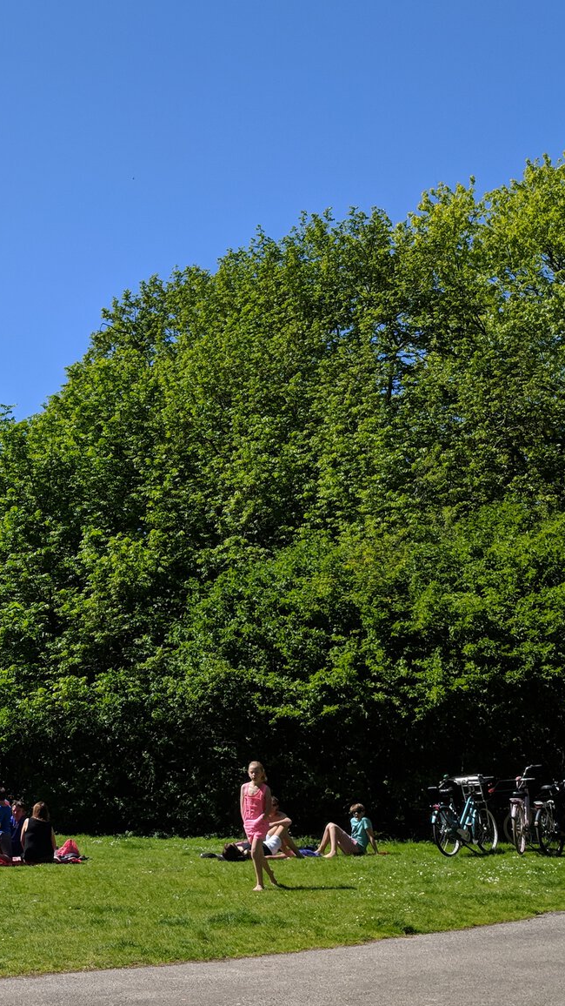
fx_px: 1305
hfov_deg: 23.2
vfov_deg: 41.9
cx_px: -33
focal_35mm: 49
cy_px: 597
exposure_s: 1/1862
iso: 50
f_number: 2
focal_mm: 4.67
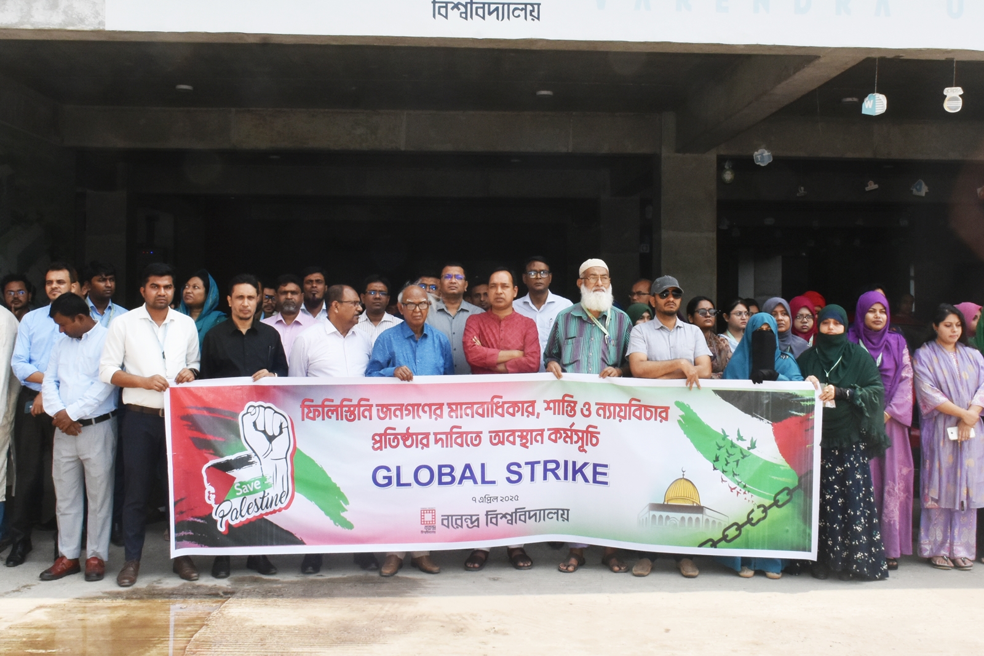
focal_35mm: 27
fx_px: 738
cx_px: 492
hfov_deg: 67.4
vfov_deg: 47.9
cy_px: 328
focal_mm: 18
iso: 800
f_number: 18
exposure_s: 1/250
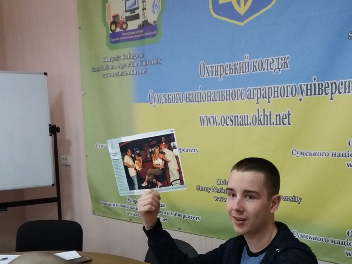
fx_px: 407
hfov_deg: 46.5
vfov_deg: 35.7
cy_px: 173
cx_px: 211
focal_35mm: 40
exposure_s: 1/17
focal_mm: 3.7
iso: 250
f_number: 1.9
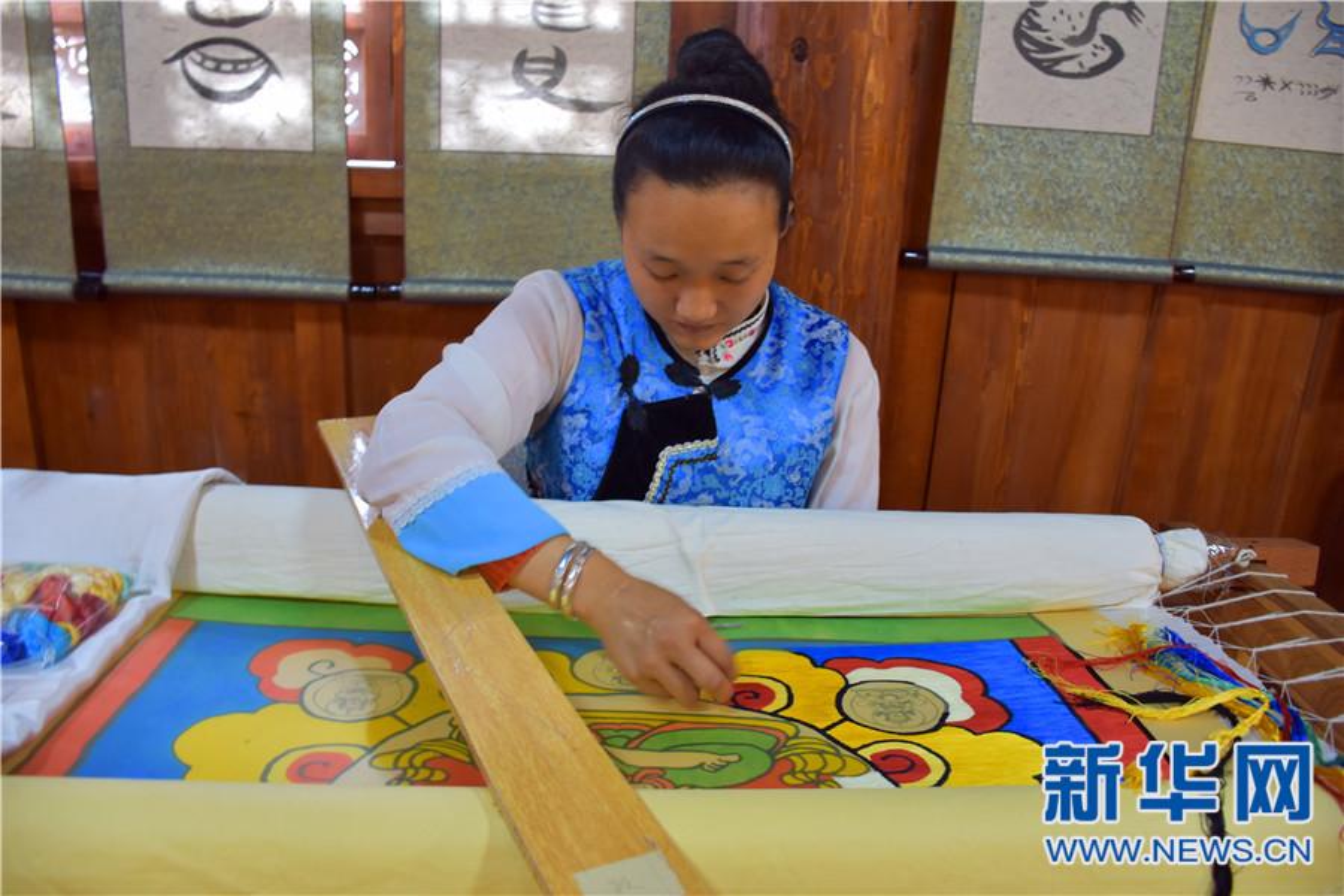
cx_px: 672
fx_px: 1008
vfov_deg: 47.9
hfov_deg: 67.4
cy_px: 448
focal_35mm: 27
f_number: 3.5
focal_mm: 18
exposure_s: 1/13
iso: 500
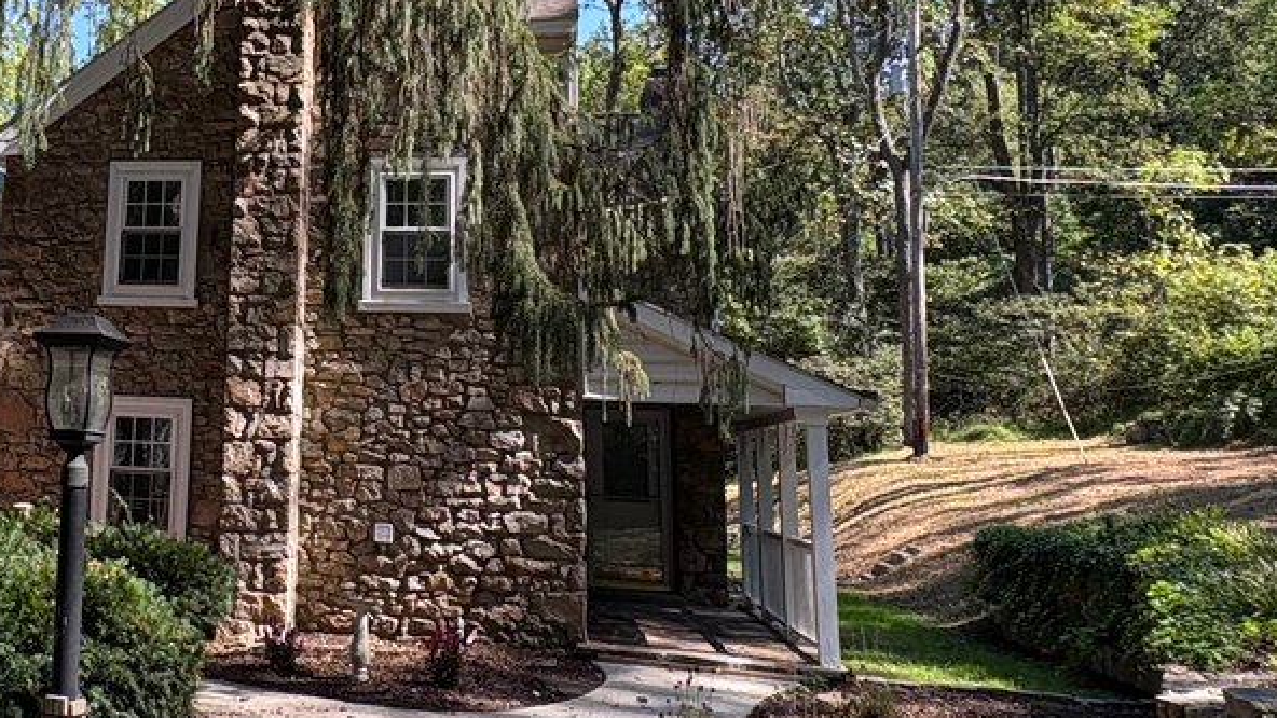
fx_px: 1321
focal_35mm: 39
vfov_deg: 29.9
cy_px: 171
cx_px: 193
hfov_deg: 47.7
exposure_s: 1/276
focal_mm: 2.22
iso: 50
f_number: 2.2
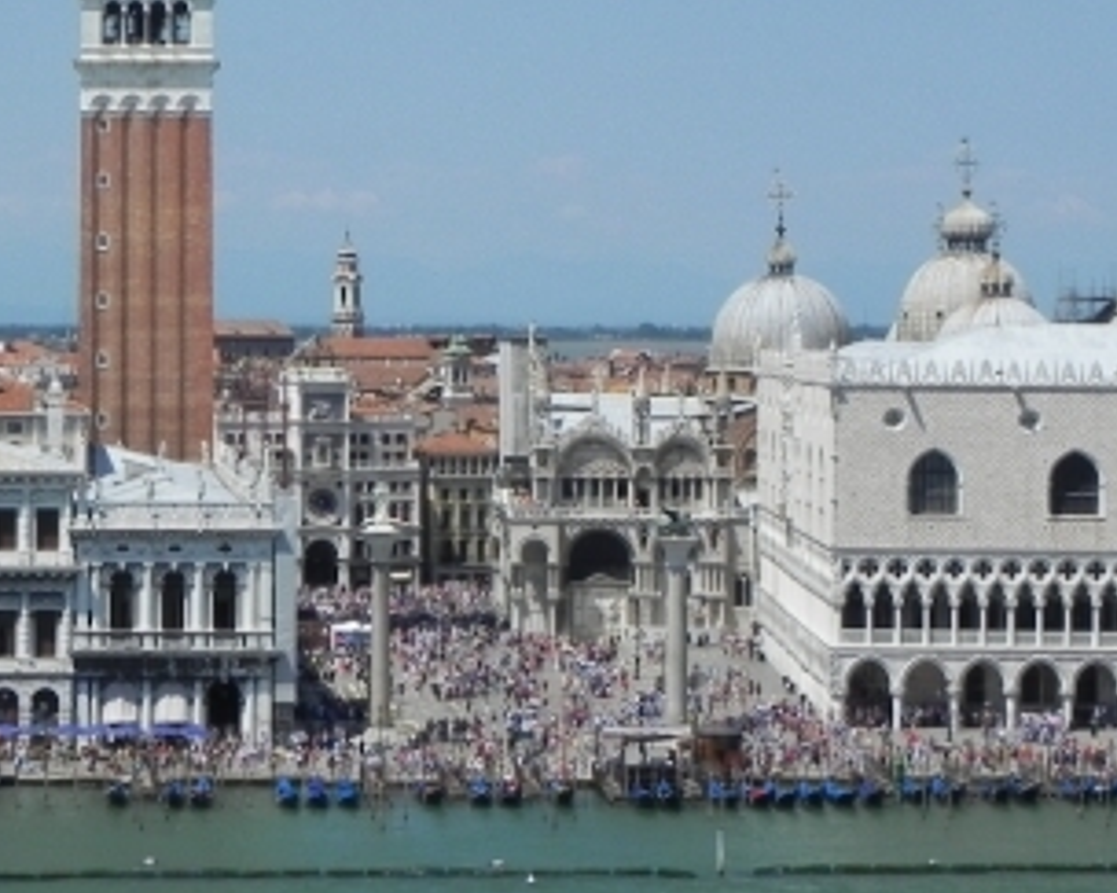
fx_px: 4197
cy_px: 390
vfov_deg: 12.1
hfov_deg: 15.1
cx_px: 360
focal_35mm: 127
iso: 160
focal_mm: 11.8
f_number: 8
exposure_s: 1/449
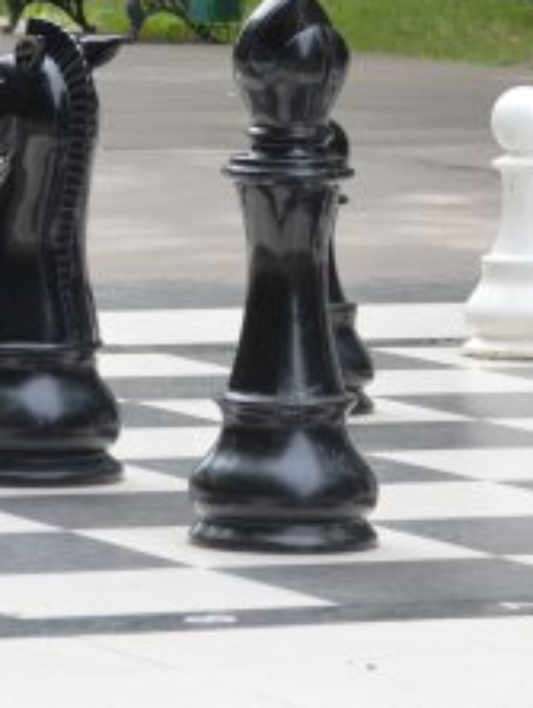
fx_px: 5696
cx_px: 683
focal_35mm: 278
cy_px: 231
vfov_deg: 7.1
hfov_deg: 5.3
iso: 200
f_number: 8
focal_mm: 70
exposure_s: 1/125
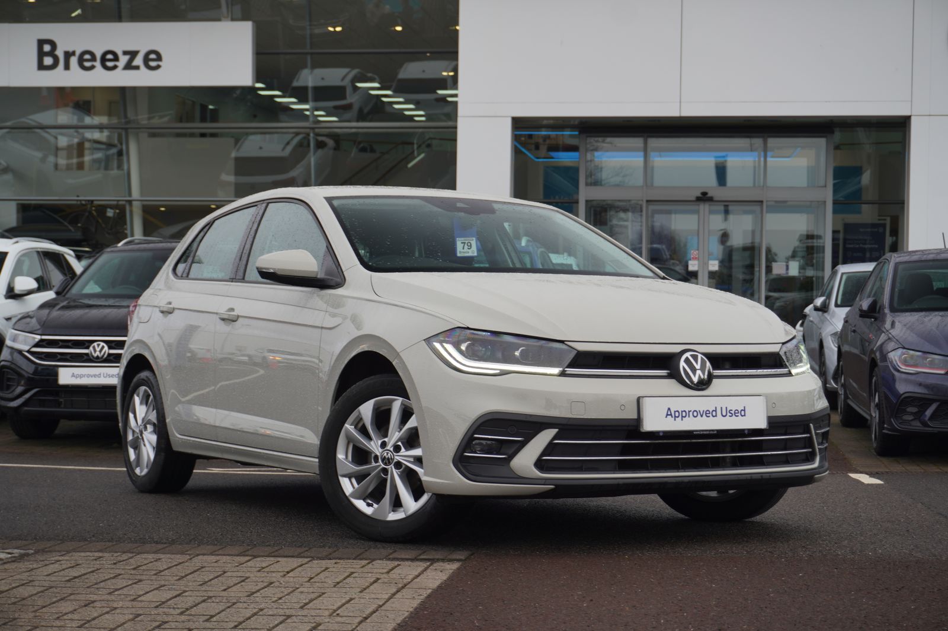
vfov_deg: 22.0
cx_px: 474
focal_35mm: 62
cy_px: 316
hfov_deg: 32.7
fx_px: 1618
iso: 100
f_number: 6.3
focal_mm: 41
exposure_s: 1/100
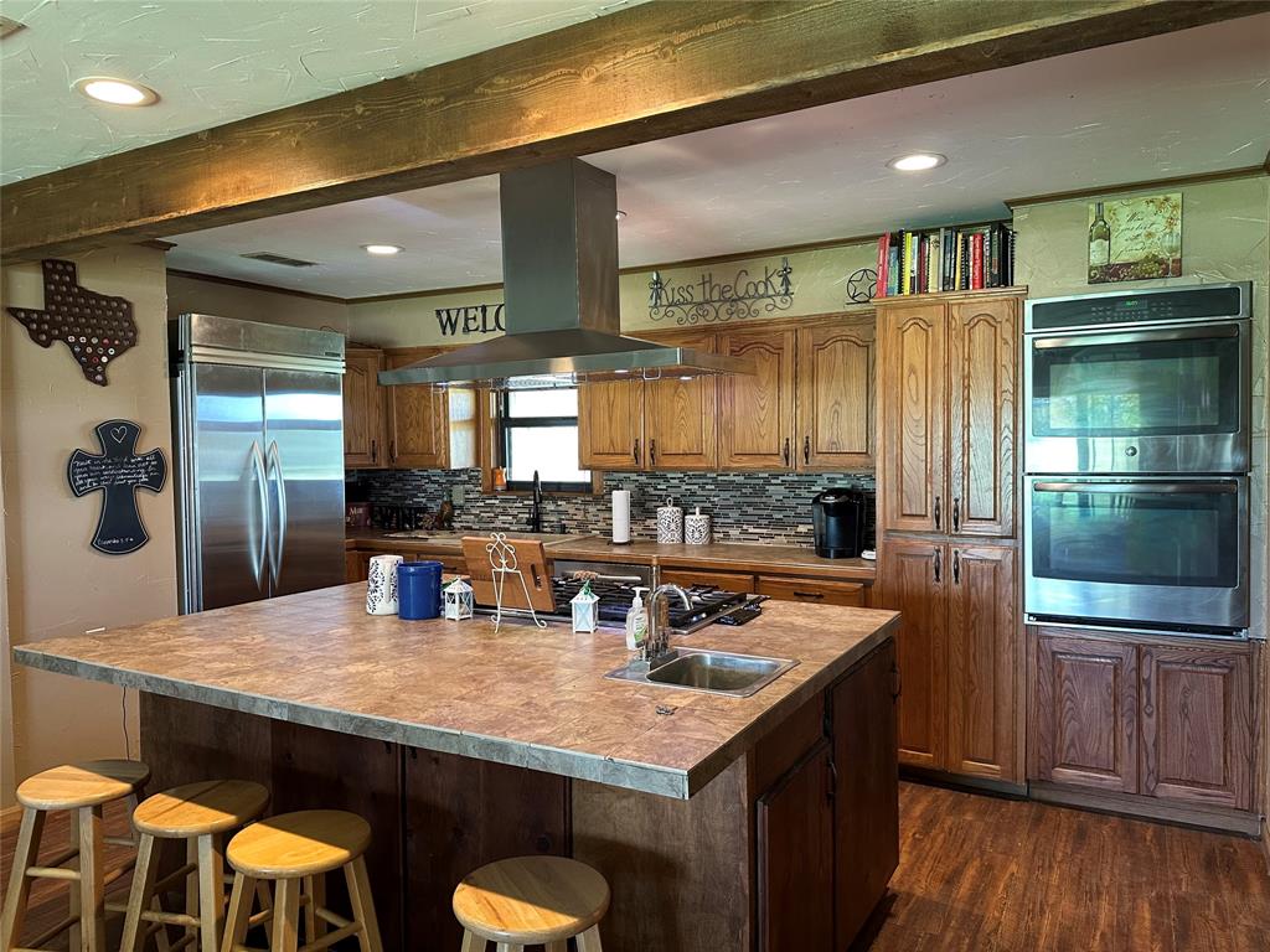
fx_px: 881
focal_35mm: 24
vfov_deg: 56.8
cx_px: 635
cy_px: 476
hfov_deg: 71.6
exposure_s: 1/60
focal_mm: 6.86
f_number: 1.78
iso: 320
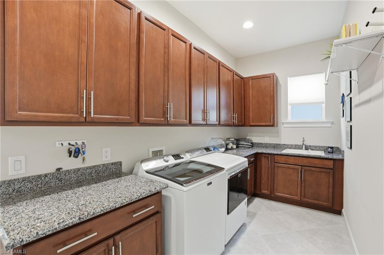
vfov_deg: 73.7
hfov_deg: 96.8
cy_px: 128
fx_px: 171
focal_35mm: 16
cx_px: 192
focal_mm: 16
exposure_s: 1/6
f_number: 9
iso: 200
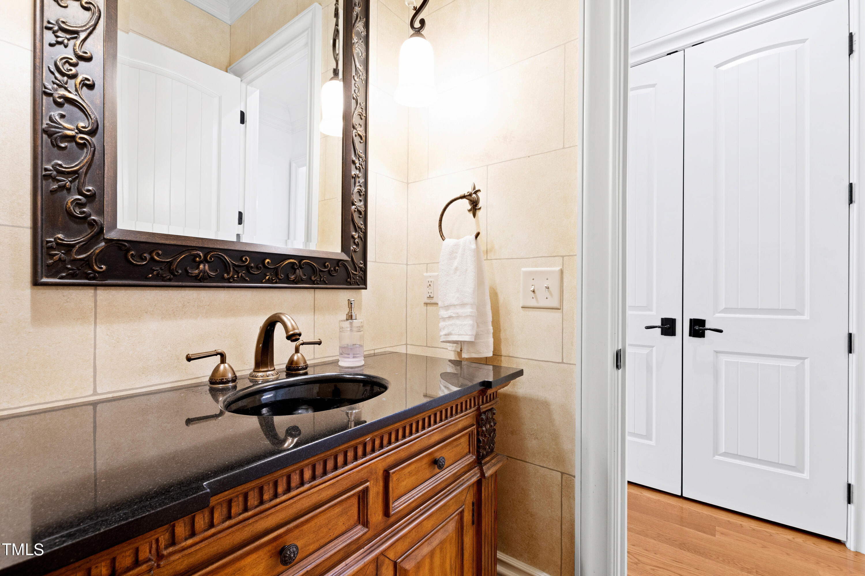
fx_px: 360
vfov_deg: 77.3
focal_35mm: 15
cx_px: 432
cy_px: 288
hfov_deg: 100.4
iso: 100
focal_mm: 10
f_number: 8
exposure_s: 1.3
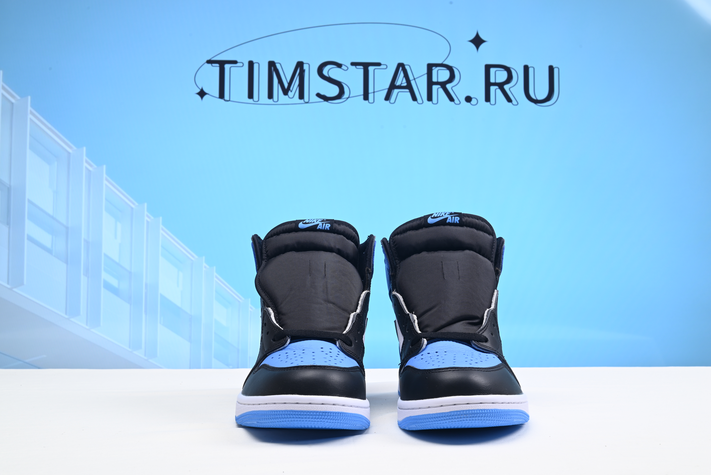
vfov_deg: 34.2
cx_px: 356
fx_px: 771
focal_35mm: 39
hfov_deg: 49.5
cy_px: 238
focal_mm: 39
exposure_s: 1/2
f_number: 16
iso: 100
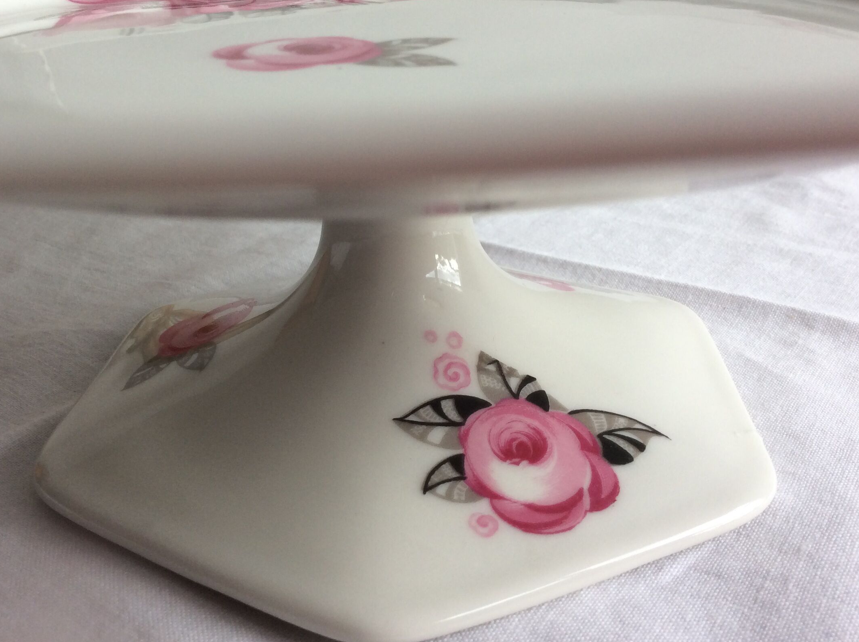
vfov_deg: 36.7
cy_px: 286
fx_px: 966
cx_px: 378
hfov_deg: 47.8
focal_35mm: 39
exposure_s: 1/164
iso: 32
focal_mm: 3.3
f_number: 2.4
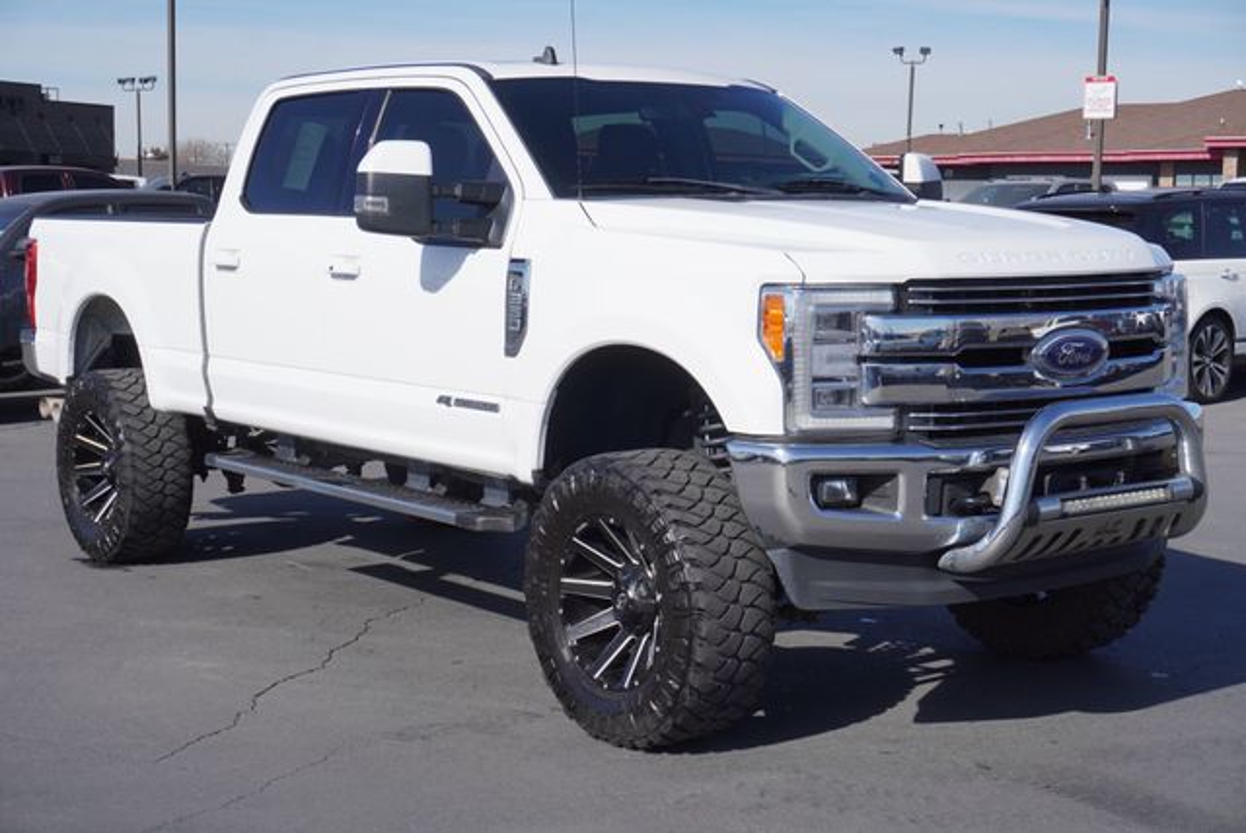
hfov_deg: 35.9
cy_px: 416
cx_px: 623
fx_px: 1923
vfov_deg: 24.5
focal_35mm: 56
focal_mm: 37
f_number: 9
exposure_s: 1/250
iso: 100
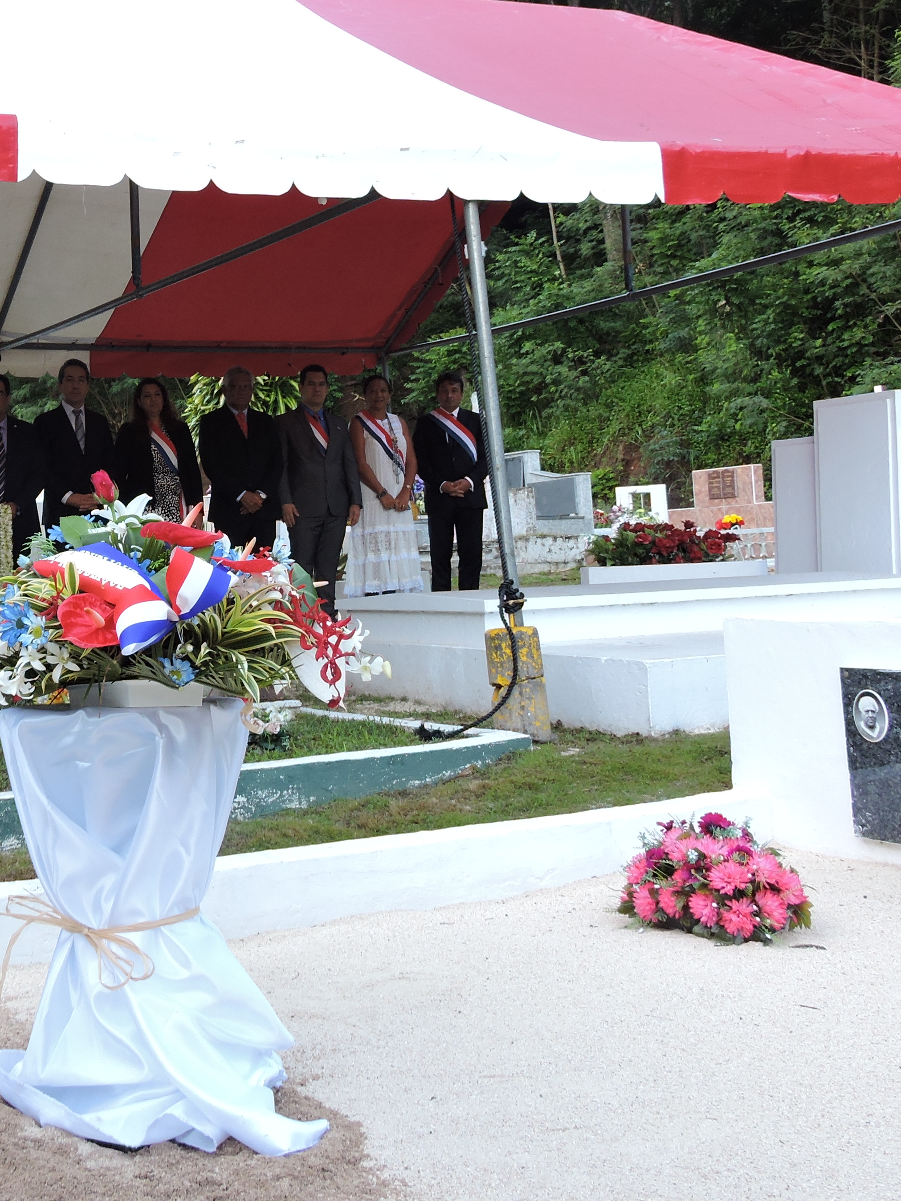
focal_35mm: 41
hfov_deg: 33.3
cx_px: 94
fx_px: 1423
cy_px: 456
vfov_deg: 45.4
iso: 100
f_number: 3.3
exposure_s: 1/40
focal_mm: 4.3
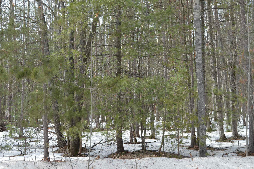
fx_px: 400
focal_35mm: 57
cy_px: 60
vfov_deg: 23.7
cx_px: 134
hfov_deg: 35.2
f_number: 7.1
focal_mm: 25
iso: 100
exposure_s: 1/200
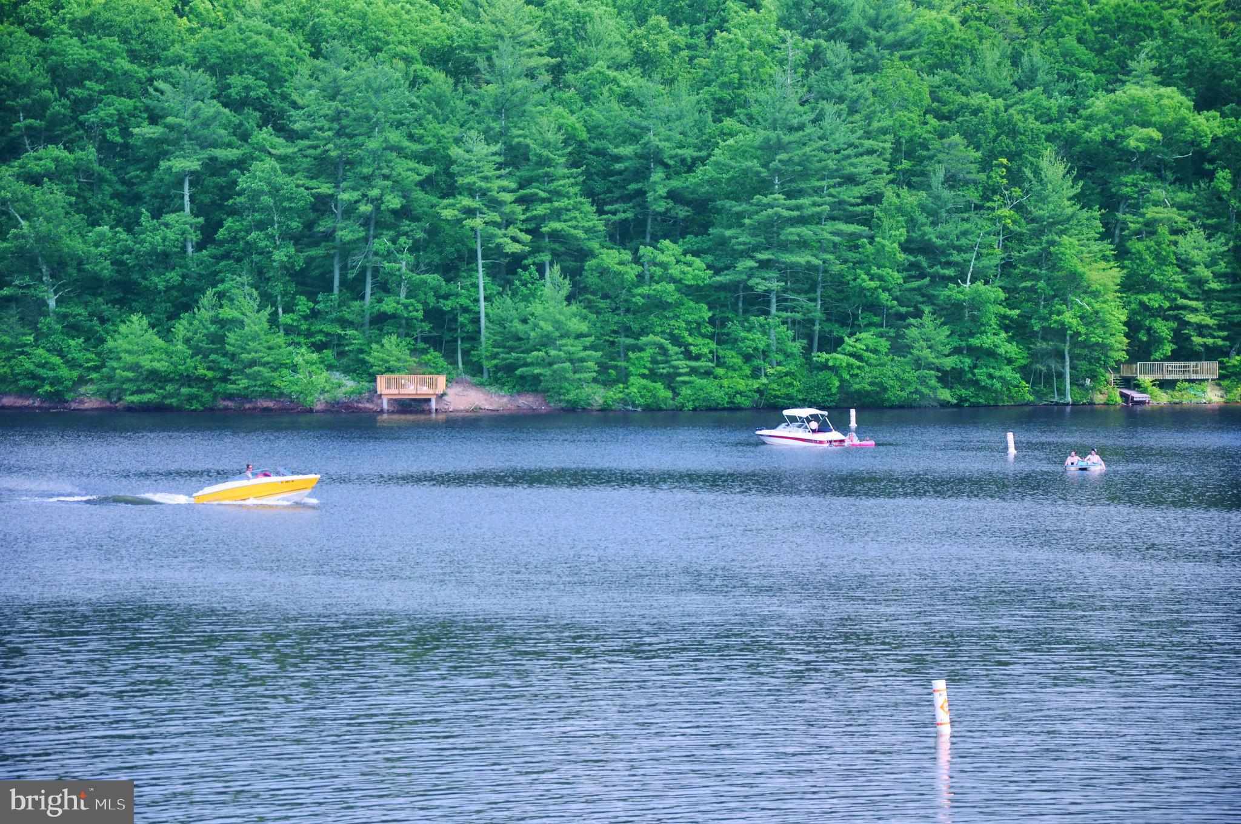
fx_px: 5422
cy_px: 412
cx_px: 620
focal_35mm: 158
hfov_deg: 13.1
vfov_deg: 8.7
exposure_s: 1/125
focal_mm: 105
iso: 320
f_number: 5.6
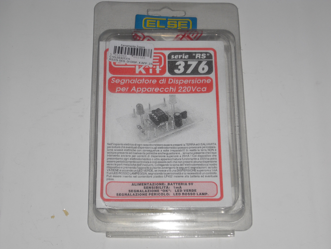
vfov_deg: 18.9
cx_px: 166
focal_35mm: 78
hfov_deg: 25.0
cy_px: 124
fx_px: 746
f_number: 4.2
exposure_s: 1/60
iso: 100
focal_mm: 12.8
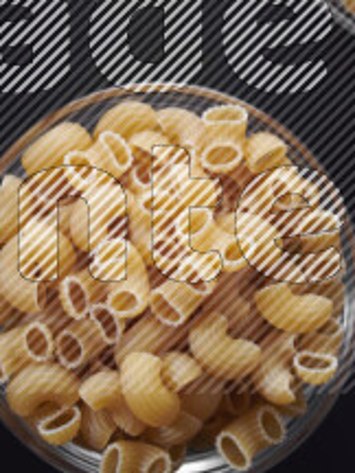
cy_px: 18
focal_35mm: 178
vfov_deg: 11.0
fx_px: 2434
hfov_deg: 8.3
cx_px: 169
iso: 100
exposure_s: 1/100
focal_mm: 50
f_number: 8
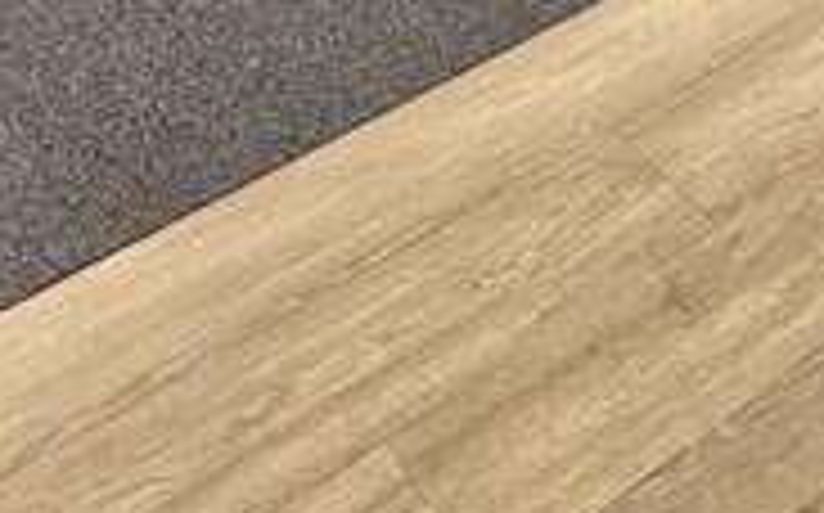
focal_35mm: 83
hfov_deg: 21.8
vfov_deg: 11.8
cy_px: -828
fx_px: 1862
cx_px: 1144
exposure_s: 1/100
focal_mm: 2.22
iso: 250
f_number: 2.2
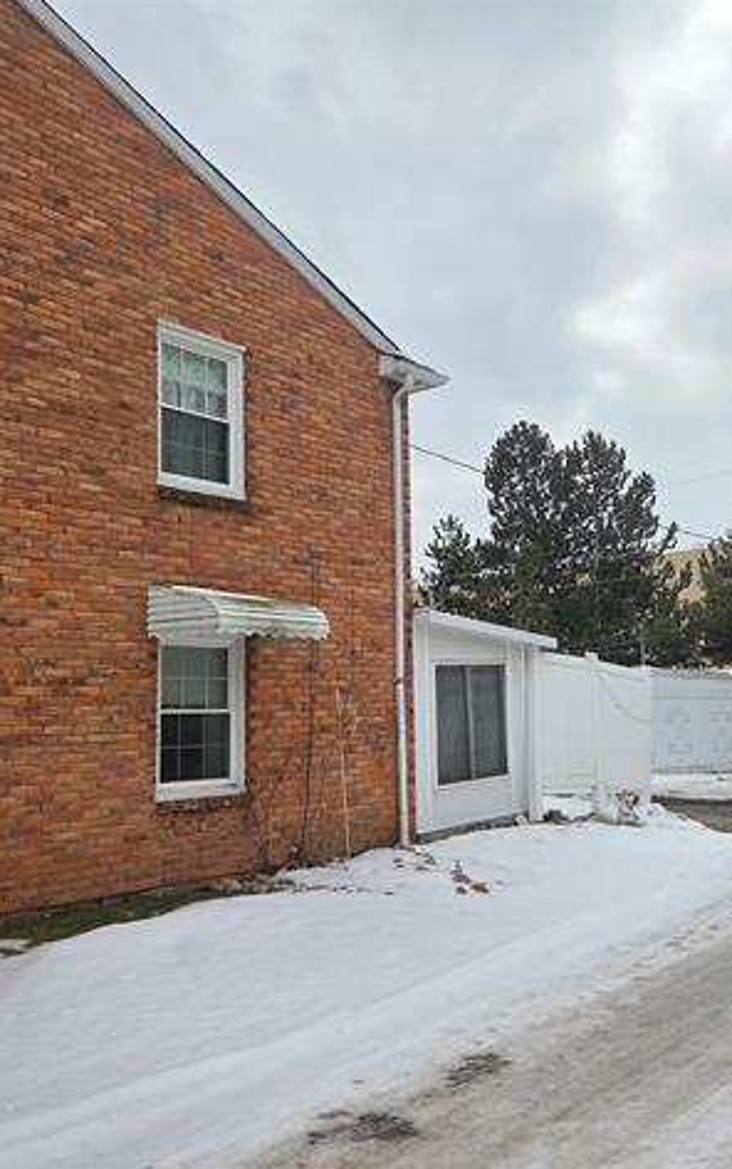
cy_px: 581
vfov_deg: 58.1
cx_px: 472
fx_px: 1052
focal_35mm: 33
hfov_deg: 38.0
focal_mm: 5.4
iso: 80
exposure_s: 1/3628
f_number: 1.8
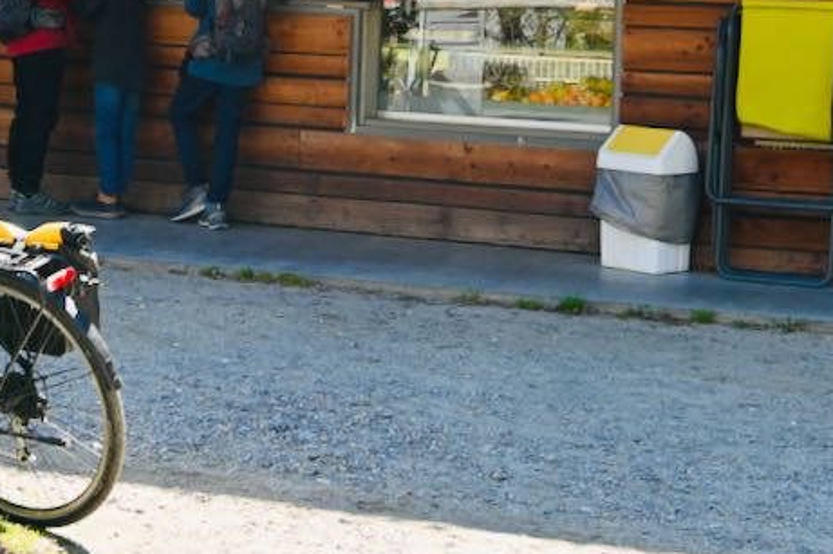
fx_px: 1989
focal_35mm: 86
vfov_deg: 15.5
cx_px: 107
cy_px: -40
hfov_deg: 23.1
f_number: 4.5
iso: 200
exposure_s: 1/250
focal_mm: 24
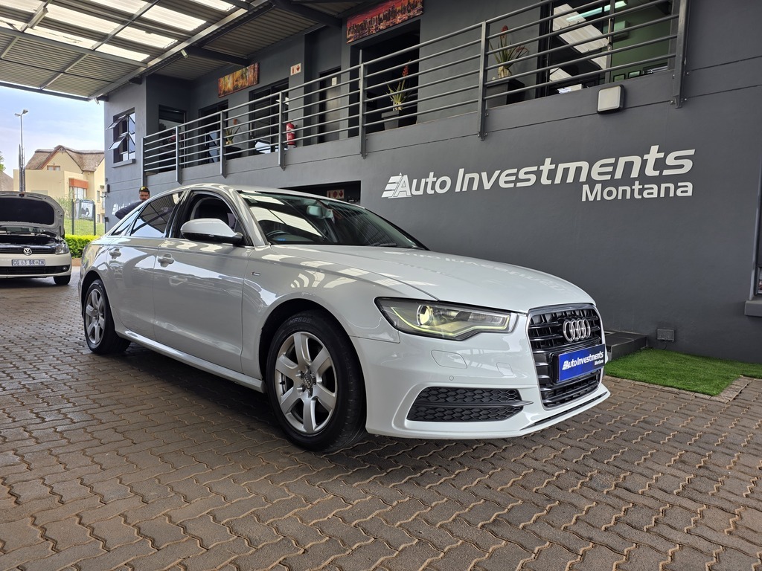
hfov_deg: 73.9
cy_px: 286
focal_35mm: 23
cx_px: 381
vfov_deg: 58.9
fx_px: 506
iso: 16
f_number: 1.7
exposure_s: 1/123
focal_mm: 6.25
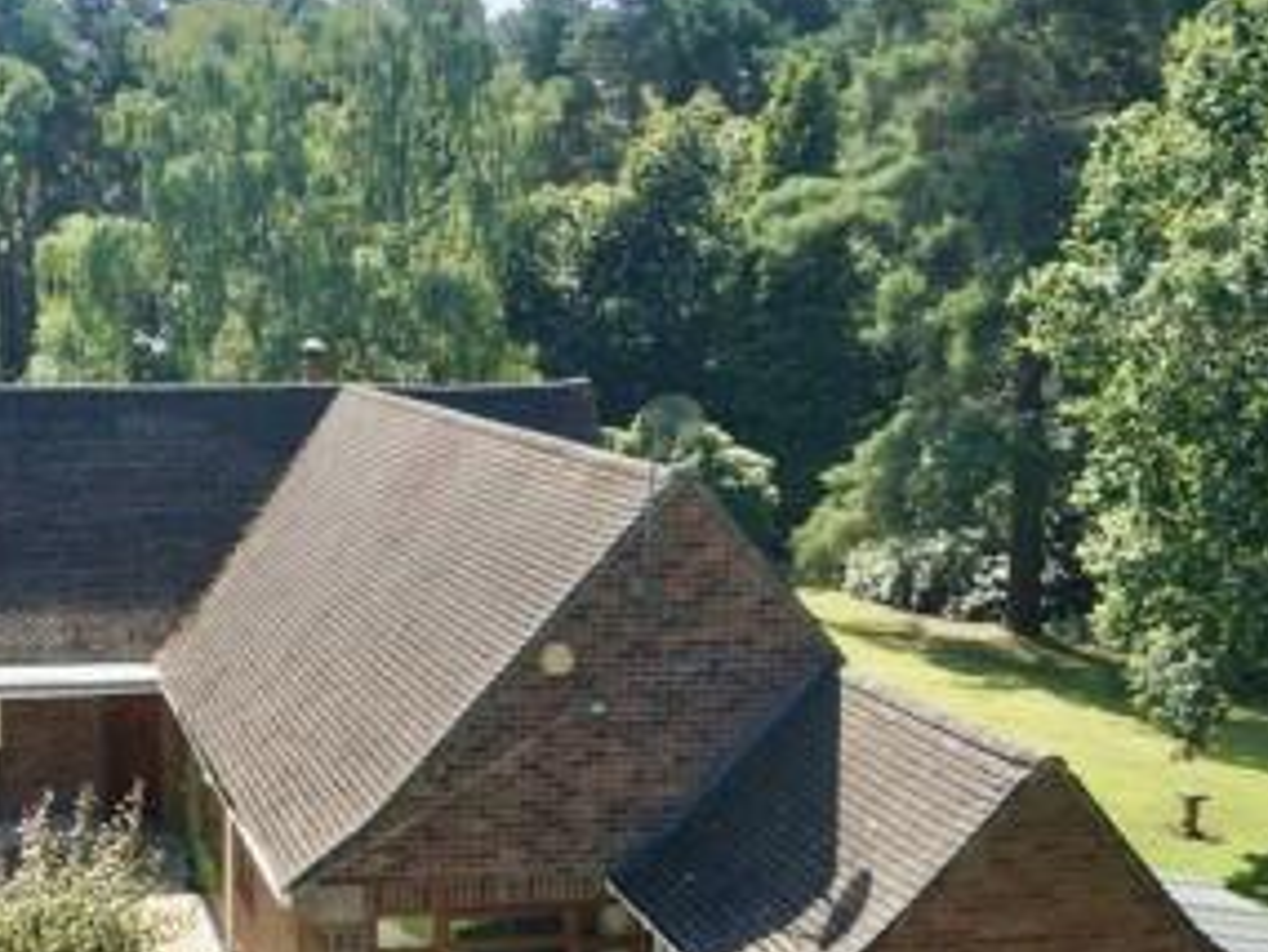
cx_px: 267
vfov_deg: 27.2
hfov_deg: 35.1
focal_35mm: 53
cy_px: 696
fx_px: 1942
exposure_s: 1/640
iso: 250
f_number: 6.3
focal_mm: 16
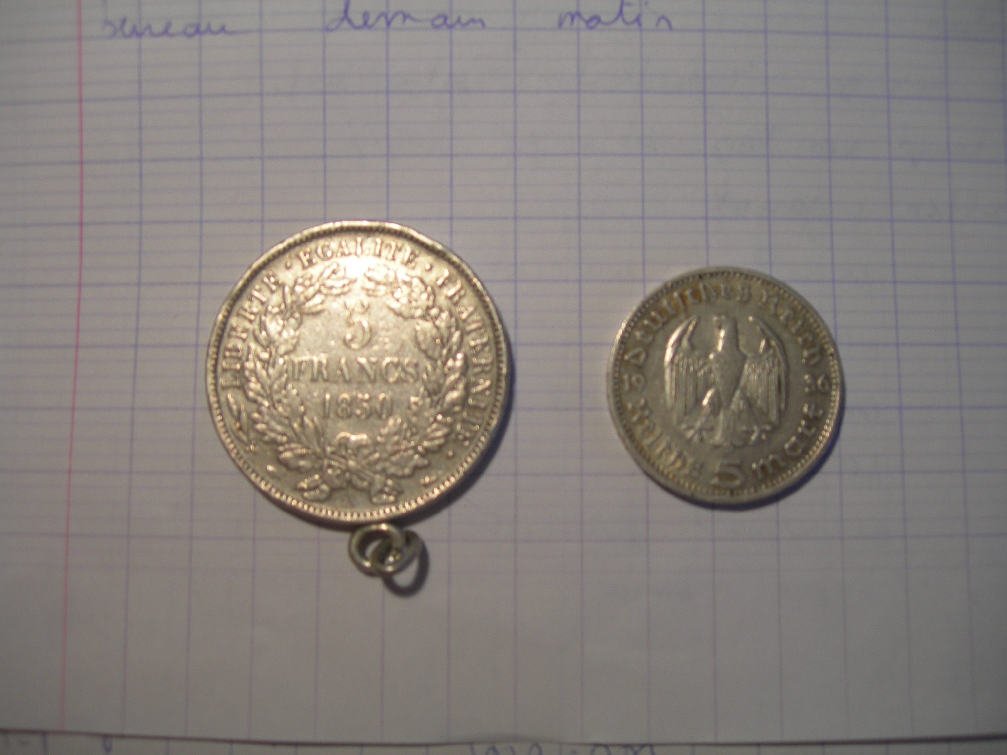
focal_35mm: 38
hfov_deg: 49.0
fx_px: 1105
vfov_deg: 37.7
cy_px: 378
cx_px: 504
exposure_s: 1/27.2
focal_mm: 7.8
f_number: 2.8
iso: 50
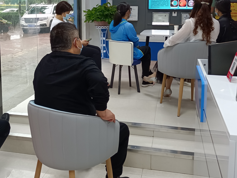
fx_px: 288
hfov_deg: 44.7
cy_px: 41
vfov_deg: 33.5
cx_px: 107
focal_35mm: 42
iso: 850
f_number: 1.79
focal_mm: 4.71
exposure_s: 1/50
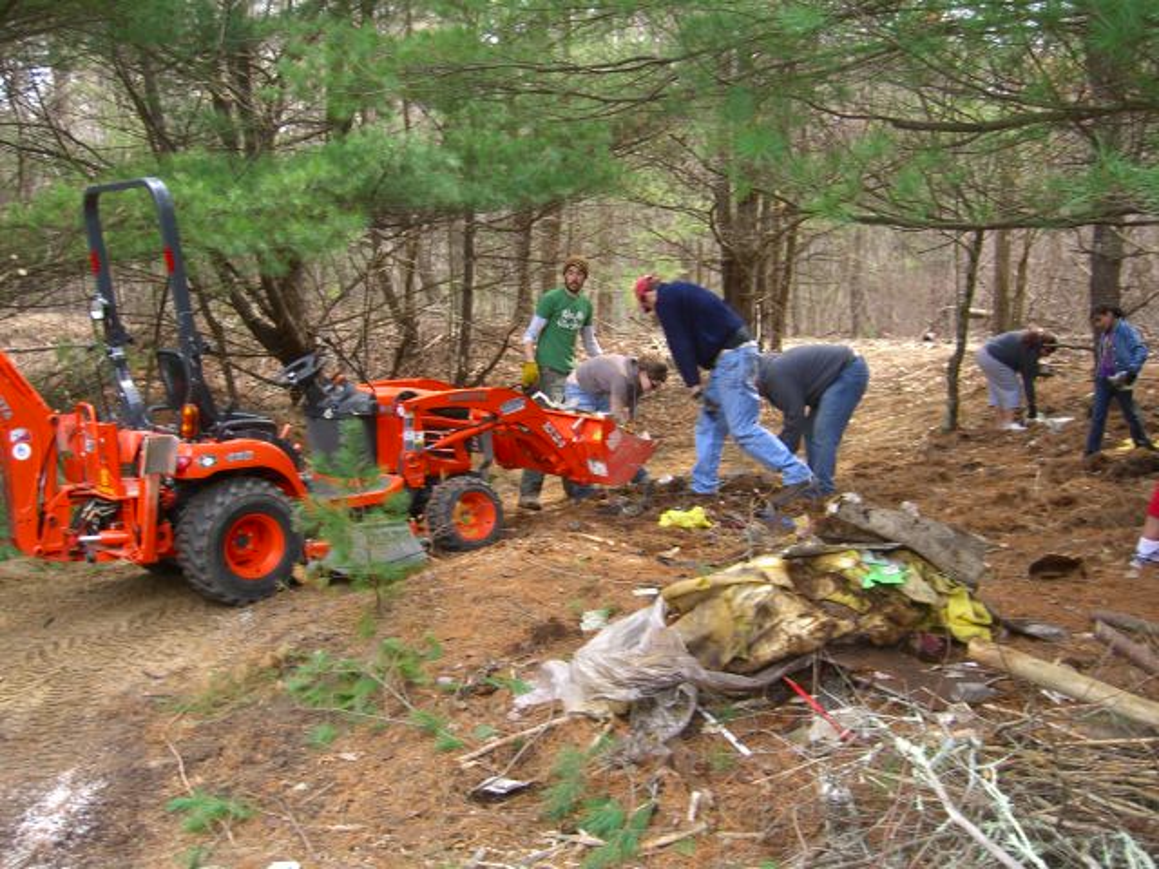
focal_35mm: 38
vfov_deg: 37.7
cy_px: 434
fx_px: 1272
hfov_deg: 49.0
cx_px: 580
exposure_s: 1/60
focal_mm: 7.9
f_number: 2.8
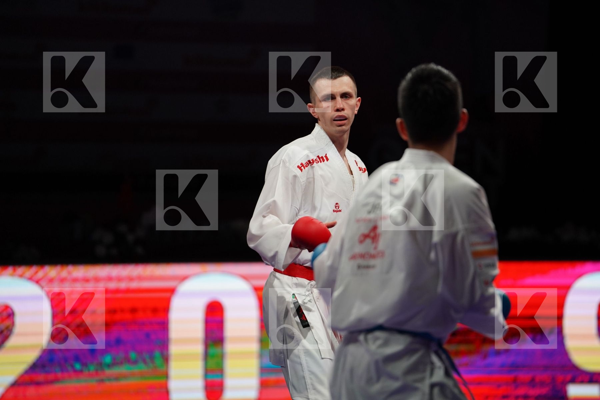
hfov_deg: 10.3
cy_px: 200
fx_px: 3333
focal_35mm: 200
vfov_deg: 6.9
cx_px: 300
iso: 1600
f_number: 2.8
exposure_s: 1/1000
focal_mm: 200
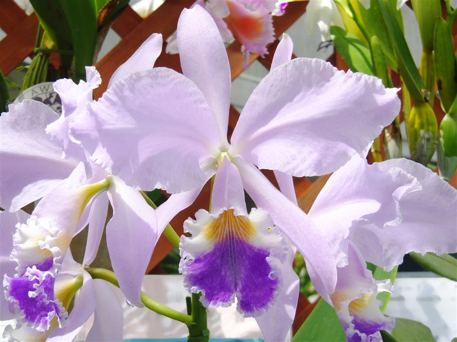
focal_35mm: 80
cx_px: 228
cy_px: 171
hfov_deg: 24.4
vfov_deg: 18.4
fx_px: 1056
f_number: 4.6
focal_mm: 13.6
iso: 100
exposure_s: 1/125
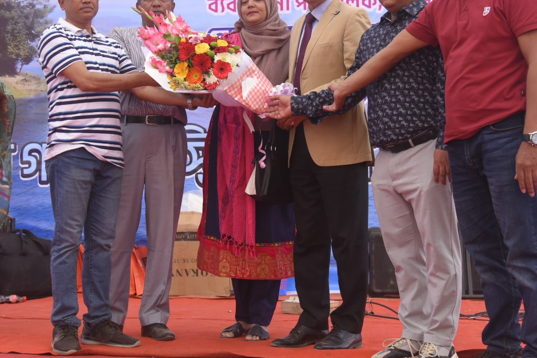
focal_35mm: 67
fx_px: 1000
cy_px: 71
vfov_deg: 20.1
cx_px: 257
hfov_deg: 30.1
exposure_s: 1/200
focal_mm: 40
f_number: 4
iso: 1250
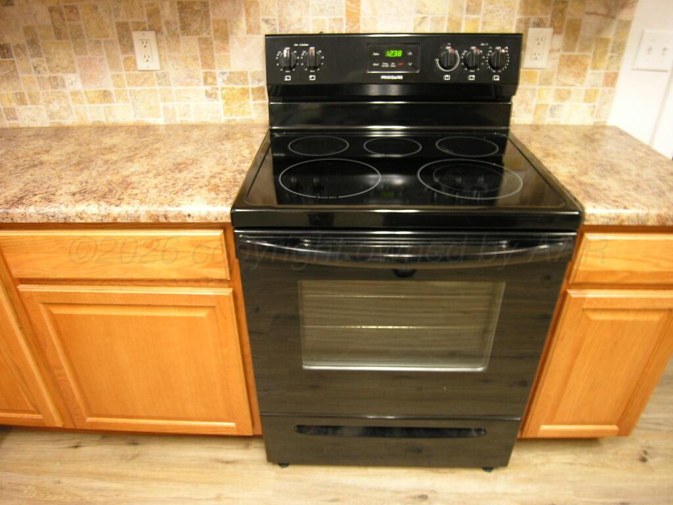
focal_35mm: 24
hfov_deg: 71.6
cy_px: 252
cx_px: 336
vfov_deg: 56.8
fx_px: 467
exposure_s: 1/4
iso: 50
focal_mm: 6.1
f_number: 2.6
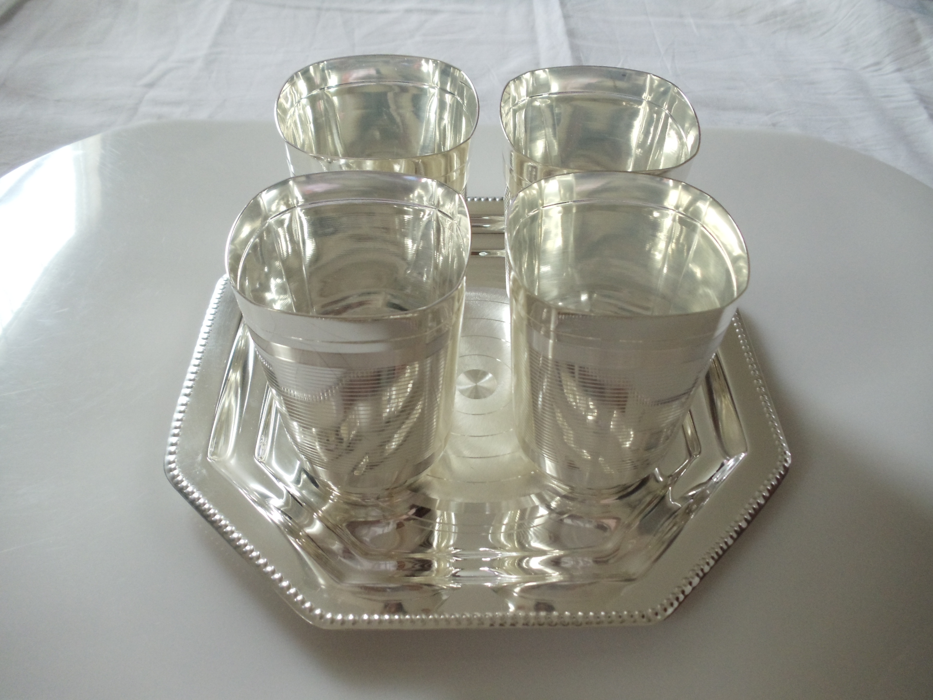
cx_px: 466
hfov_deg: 42.9
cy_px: 350
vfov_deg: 32.9
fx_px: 1186
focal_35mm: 44
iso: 400
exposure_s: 1/25
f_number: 3.5
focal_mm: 6
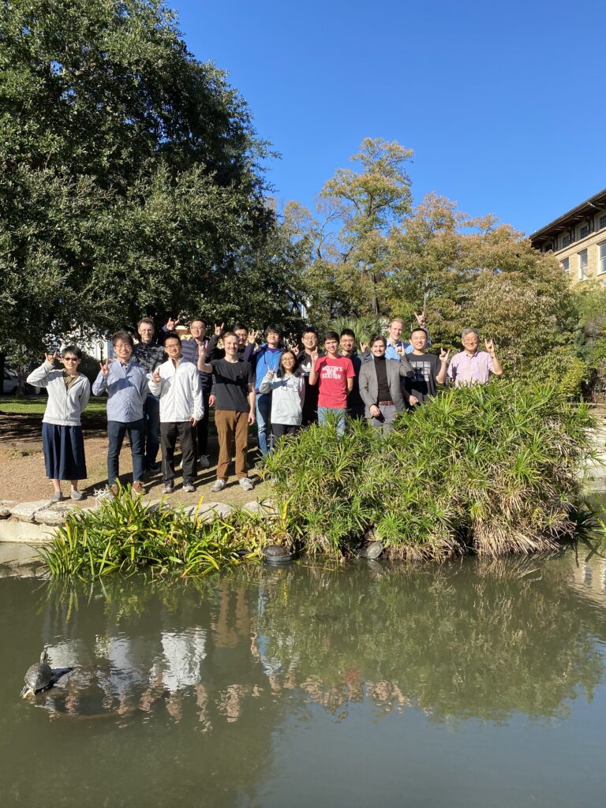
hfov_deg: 53.1
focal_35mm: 26
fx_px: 607
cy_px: 404
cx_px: 303
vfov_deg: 67.3
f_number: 1.8
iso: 32
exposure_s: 1/1838
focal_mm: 4.25
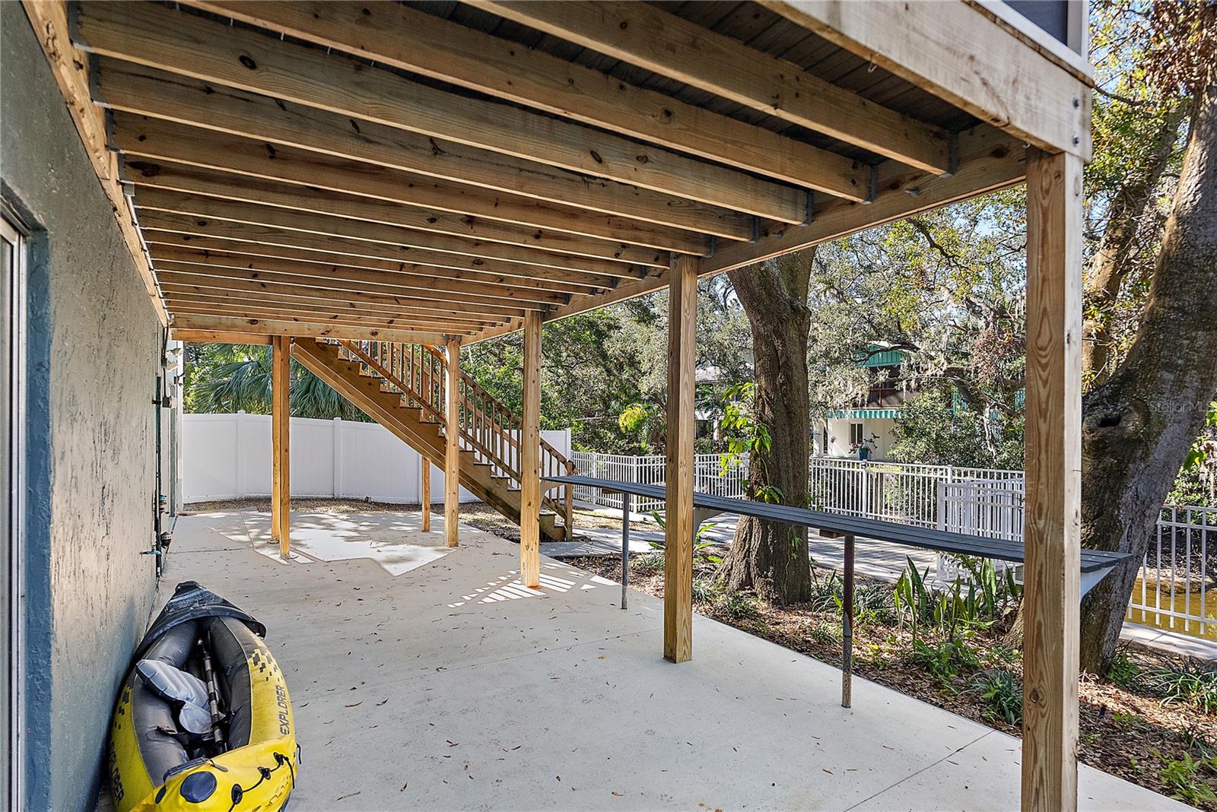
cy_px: 406
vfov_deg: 67.4
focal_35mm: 18
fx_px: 609
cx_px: 608
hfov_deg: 90.0
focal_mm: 18
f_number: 4
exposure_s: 1/400
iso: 1600
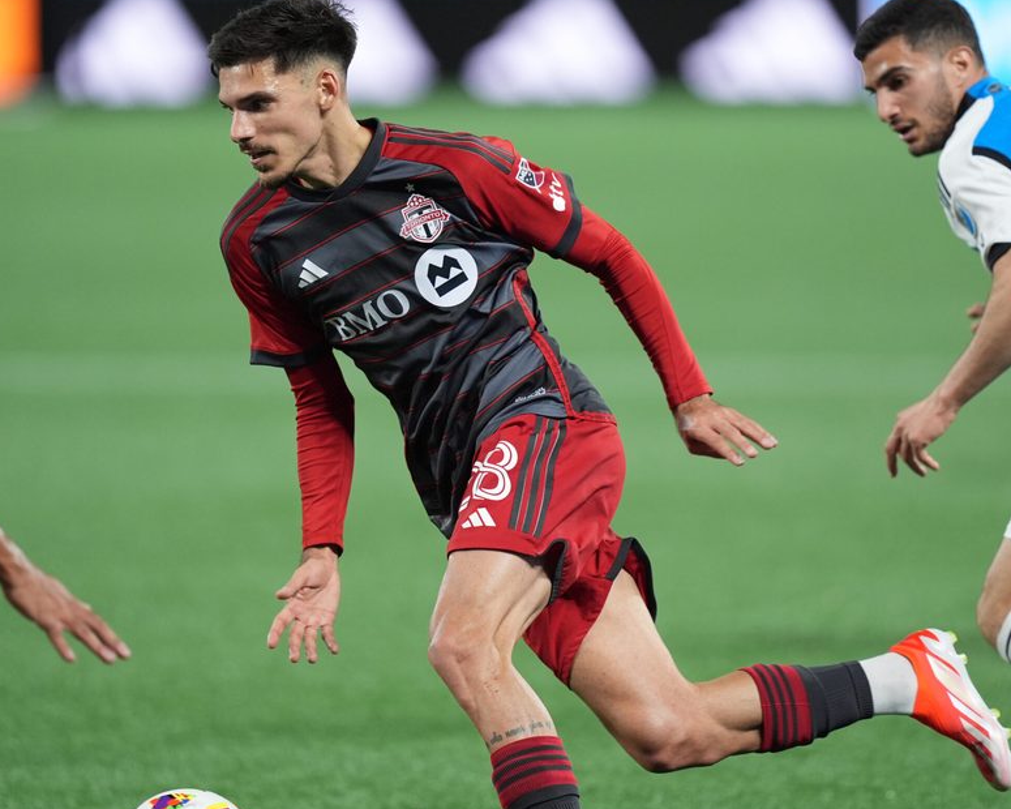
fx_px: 14841
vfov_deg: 3.1
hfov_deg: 3.9
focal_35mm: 496
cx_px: 511
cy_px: 392
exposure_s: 1/1600
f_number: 2.8
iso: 2000
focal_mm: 400
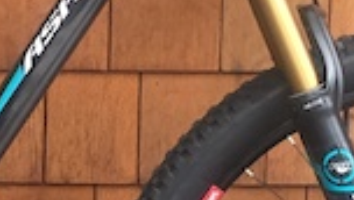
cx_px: -137
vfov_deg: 7.3
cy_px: 158
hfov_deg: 12.4
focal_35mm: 166
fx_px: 1560
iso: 32
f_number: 2.2
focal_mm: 4.15
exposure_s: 1/40
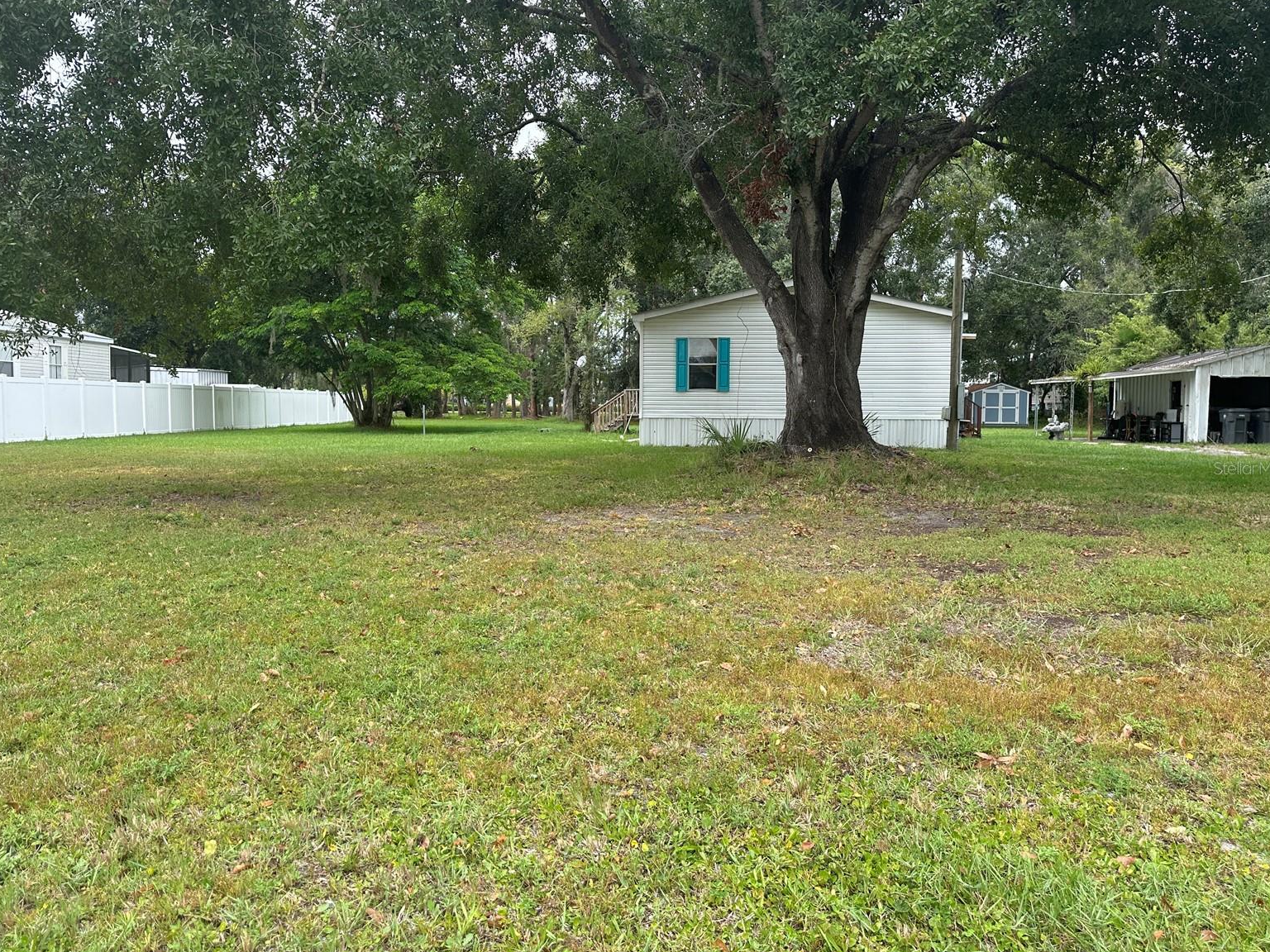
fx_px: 917
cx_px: 630
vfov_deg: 54.9
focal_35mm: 25
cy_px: 468
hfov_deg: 69.4
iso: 80
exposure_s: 1/850
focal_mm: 6.86
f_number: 1.78
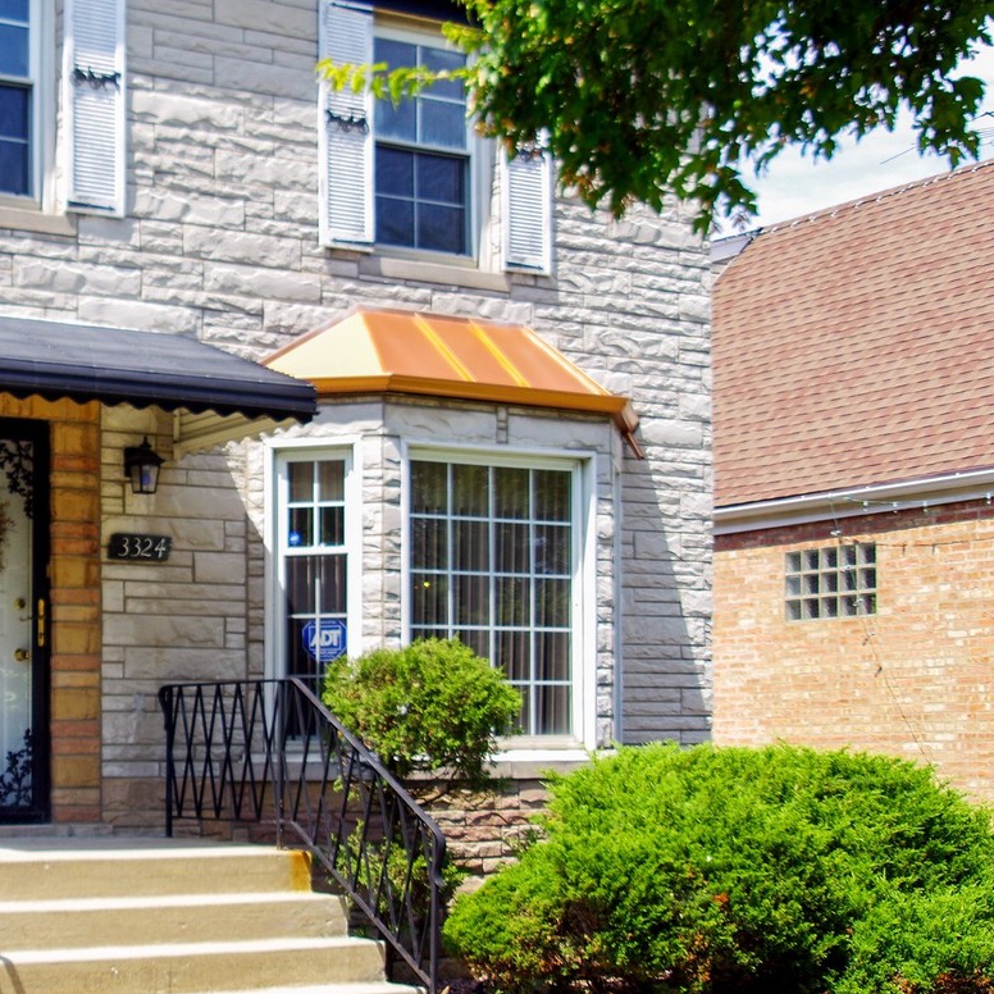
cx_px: 125
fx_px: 2079
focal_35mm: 64
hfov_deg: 26.1
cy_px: 401
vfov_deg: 26.8
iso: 200
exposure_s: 1/400
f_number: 8
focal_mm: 24
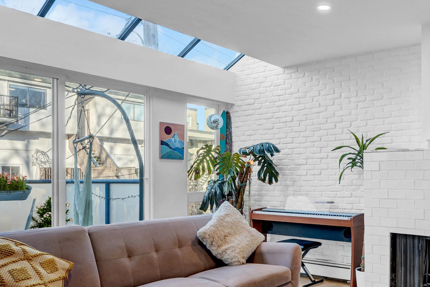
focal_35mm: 32
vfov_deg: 40.7
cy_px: 184
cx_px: 332
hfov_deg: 55.4
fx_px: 382
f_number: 8
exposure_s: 1/30
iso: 320
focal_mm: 14
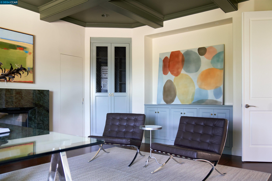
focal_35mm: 29
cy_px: 90
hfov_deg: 63.7
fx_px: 219
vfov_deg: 45.0
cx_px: 136
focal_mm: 29
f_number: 2.8
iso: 640
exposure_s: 1/60
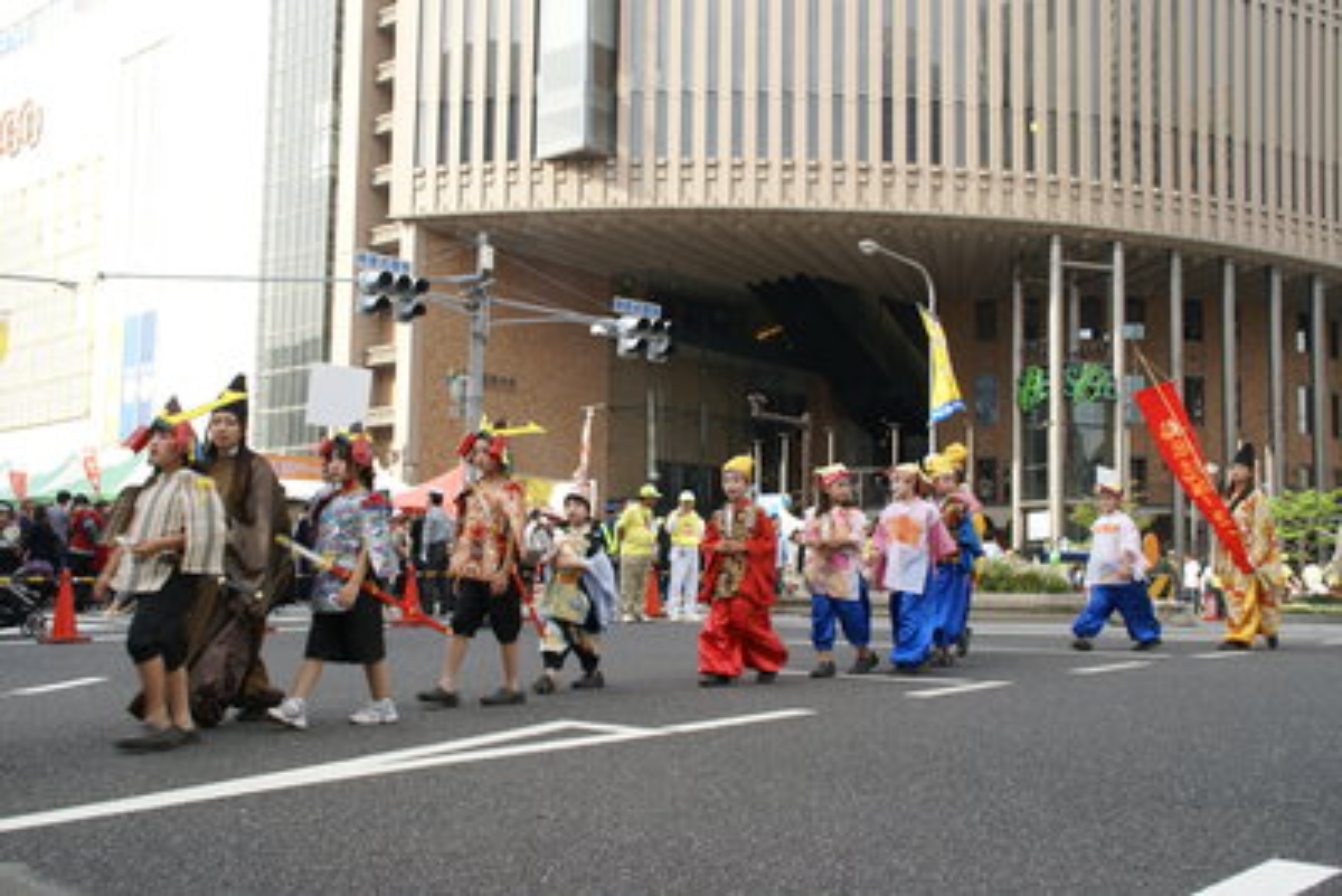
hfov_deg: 49.5
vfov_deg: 34.2
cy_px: 448
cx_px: 671
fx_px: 1454
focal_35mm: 39
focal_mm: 26
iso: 100
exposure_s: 1/60
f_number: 8
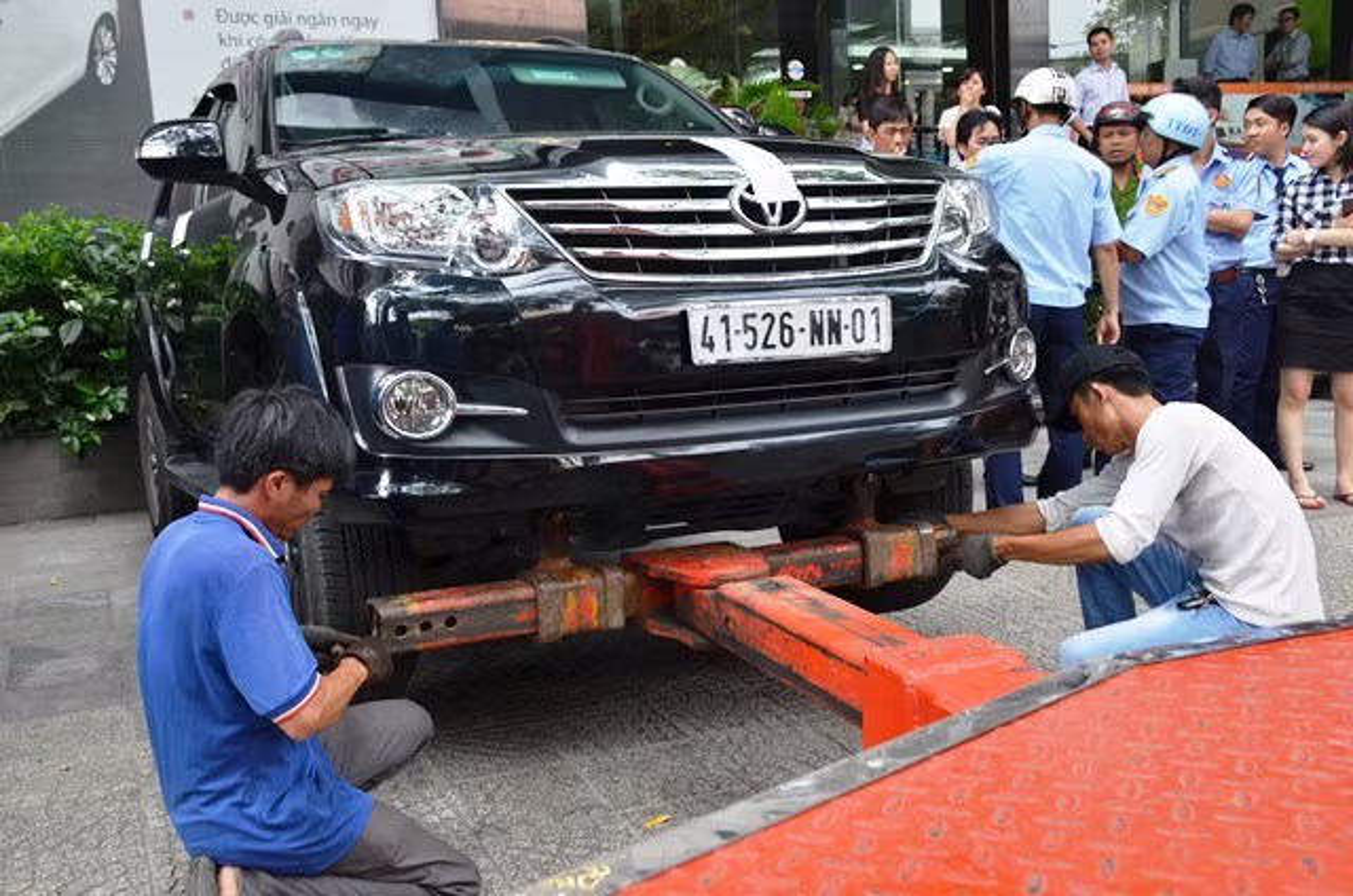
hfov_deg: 53.2
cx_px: 676
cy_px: 448
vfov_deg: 36.7
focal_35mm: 36
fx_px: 1350
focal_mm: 24
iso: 400
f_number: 8
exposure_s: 1/160
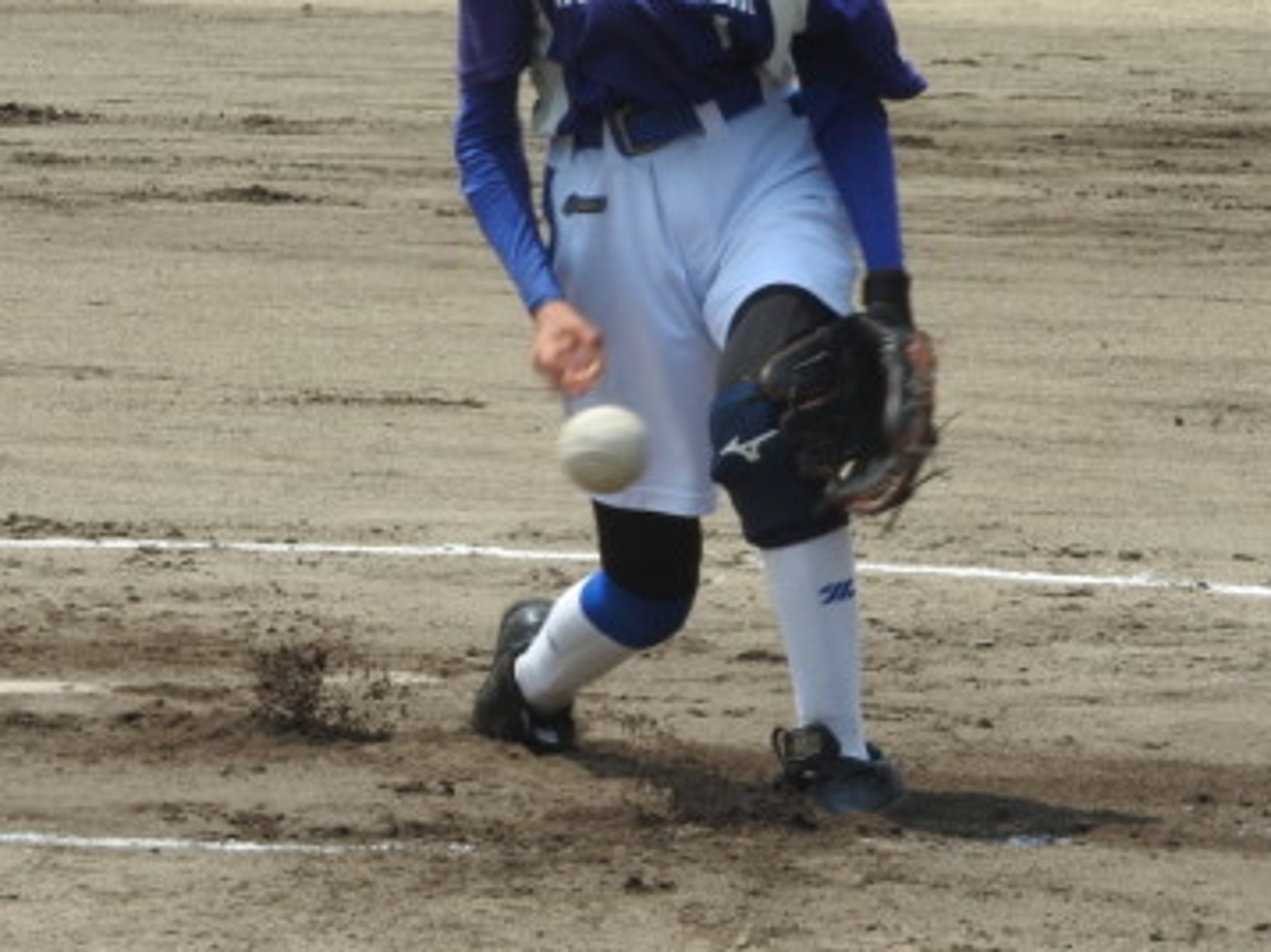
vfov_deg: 3.3
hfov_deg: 4.4
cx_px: 660
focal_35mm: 453
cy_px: 330
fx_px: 16622
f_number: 5.5
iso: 100
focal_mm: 48.4
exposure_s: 1/640
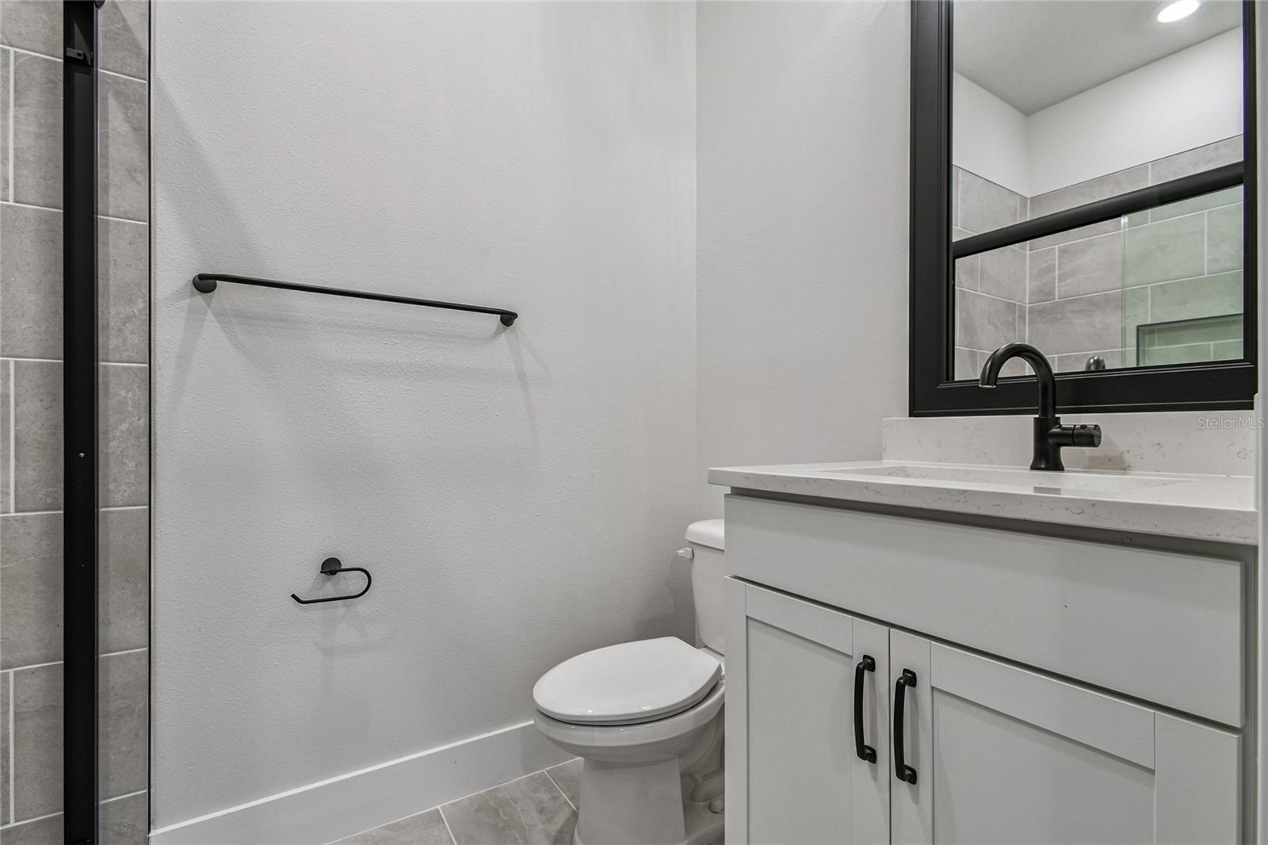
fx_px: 528
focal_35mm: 15
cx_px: 634
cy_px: 422
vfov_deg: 77.3
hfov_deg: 100.4
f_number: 7.1
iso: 100
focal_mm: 10
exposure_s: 1/15
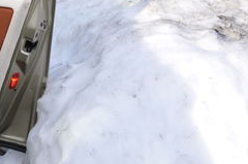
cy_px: 15
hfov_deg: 21.1
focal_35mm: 88
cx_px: -72
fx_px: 605
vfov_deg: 15.3
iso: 200
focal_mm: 22
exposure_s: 1/200
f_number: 7.1
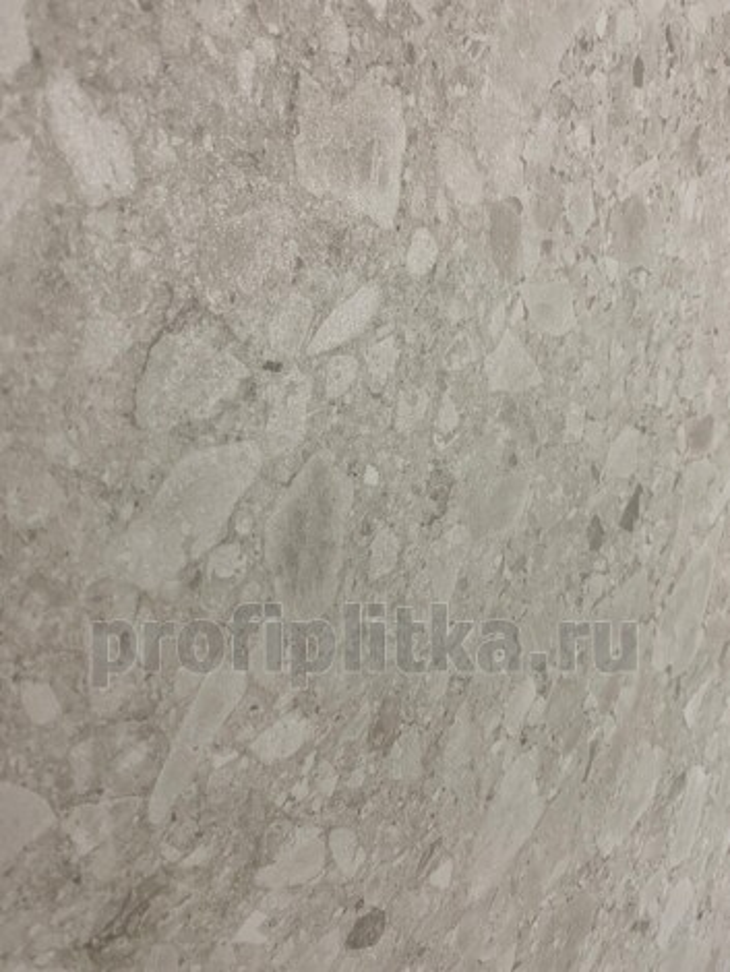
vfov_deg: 67.3
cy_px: 486
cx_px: 365
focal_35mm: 26
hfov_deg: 53.1
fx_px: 730
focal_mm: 4.25
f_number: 1.8
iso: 100
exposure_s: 1/50
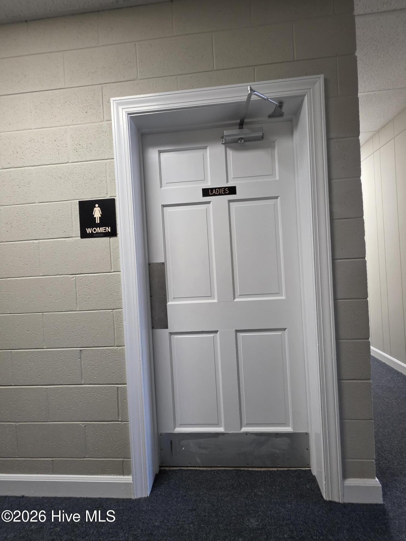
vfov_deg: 106.2
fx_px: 203
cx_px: 203
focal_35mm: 13
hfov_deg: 89.9
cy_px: 270
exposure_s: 1/60
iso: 250
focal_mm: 2.2
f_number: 1.9
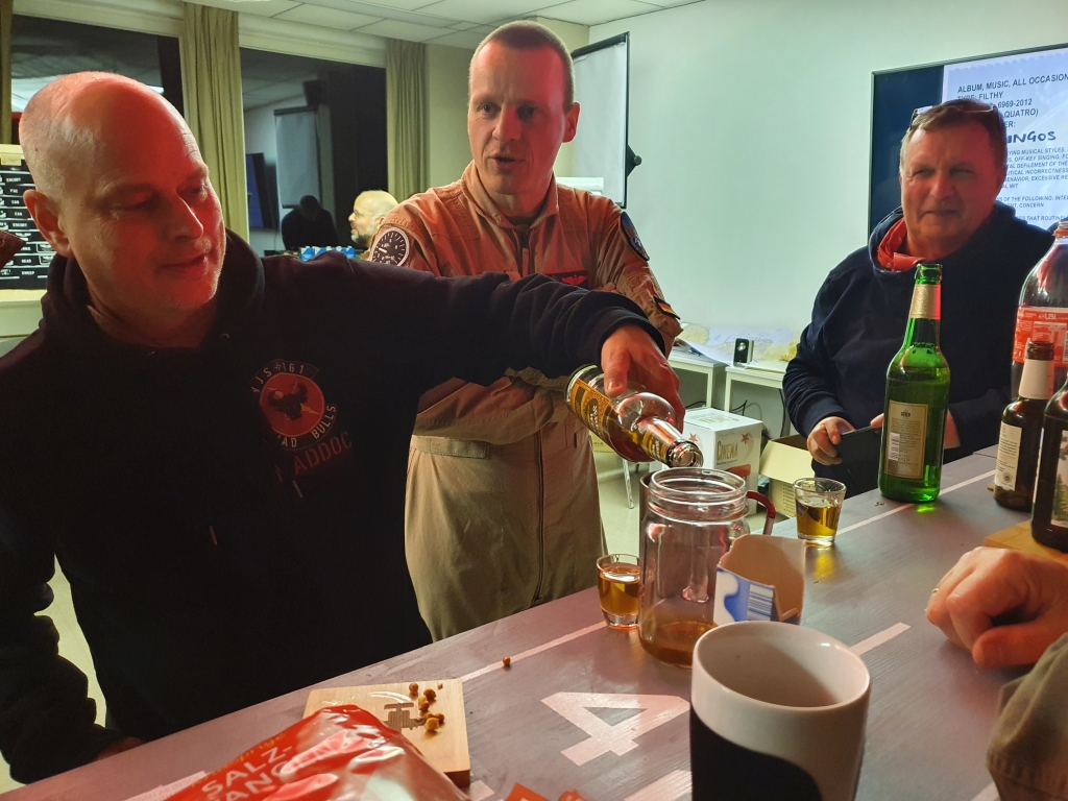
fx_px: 802
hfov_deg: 67.3
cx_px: 534
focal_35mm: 26
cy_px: 400
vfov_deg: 53.1
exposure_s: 1/50
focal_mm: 4.32
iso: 400
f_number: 1.5
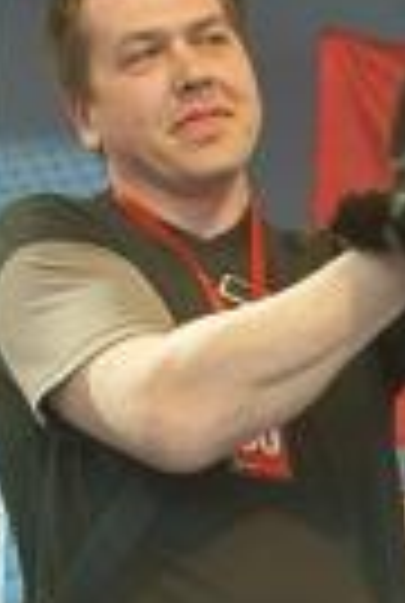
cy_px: 729
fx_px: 2350
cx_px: 475
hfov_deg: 9.7
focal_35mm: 140
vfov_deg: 14.2
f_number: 5.6
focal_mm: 28
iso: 400
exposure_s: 1/15
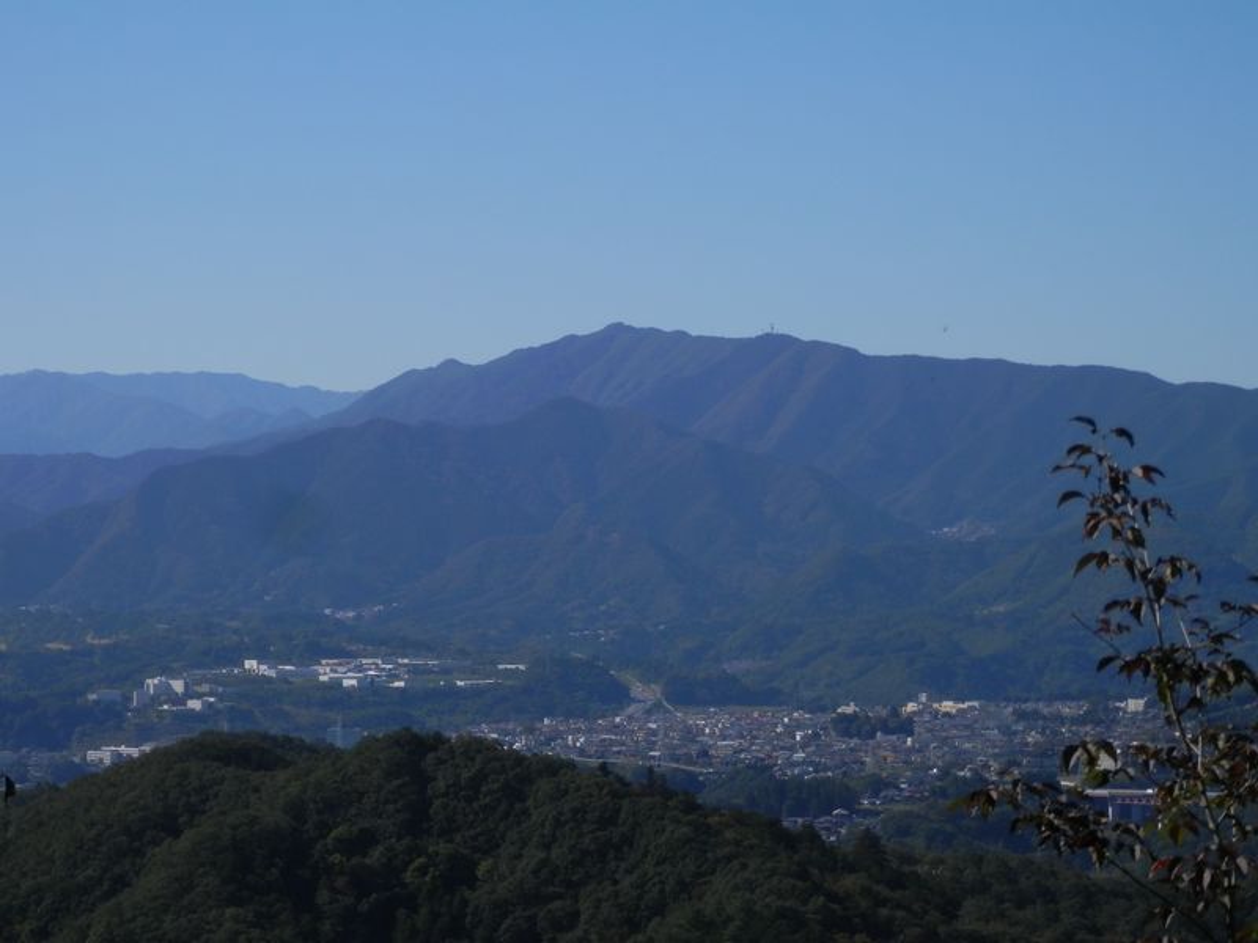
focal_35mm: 116
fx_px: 4216
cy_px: 472
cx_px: 629
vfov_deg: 12.8
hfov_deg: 17.0
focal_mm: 20.9
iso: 80
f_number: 5.2
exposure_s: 1/800
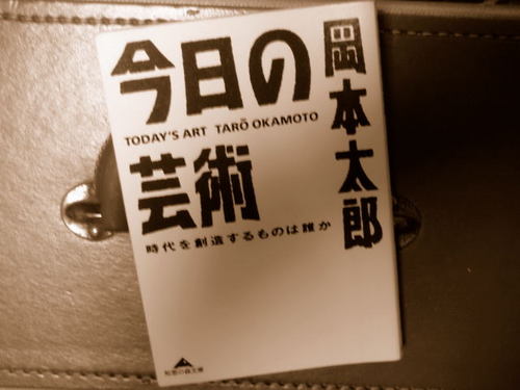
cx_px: 260
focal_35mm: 53
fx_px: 796
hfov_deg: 36.2
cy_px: 195
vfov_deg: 27.5
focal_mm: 8.8
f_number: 3.5
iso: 156
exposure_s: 1/8
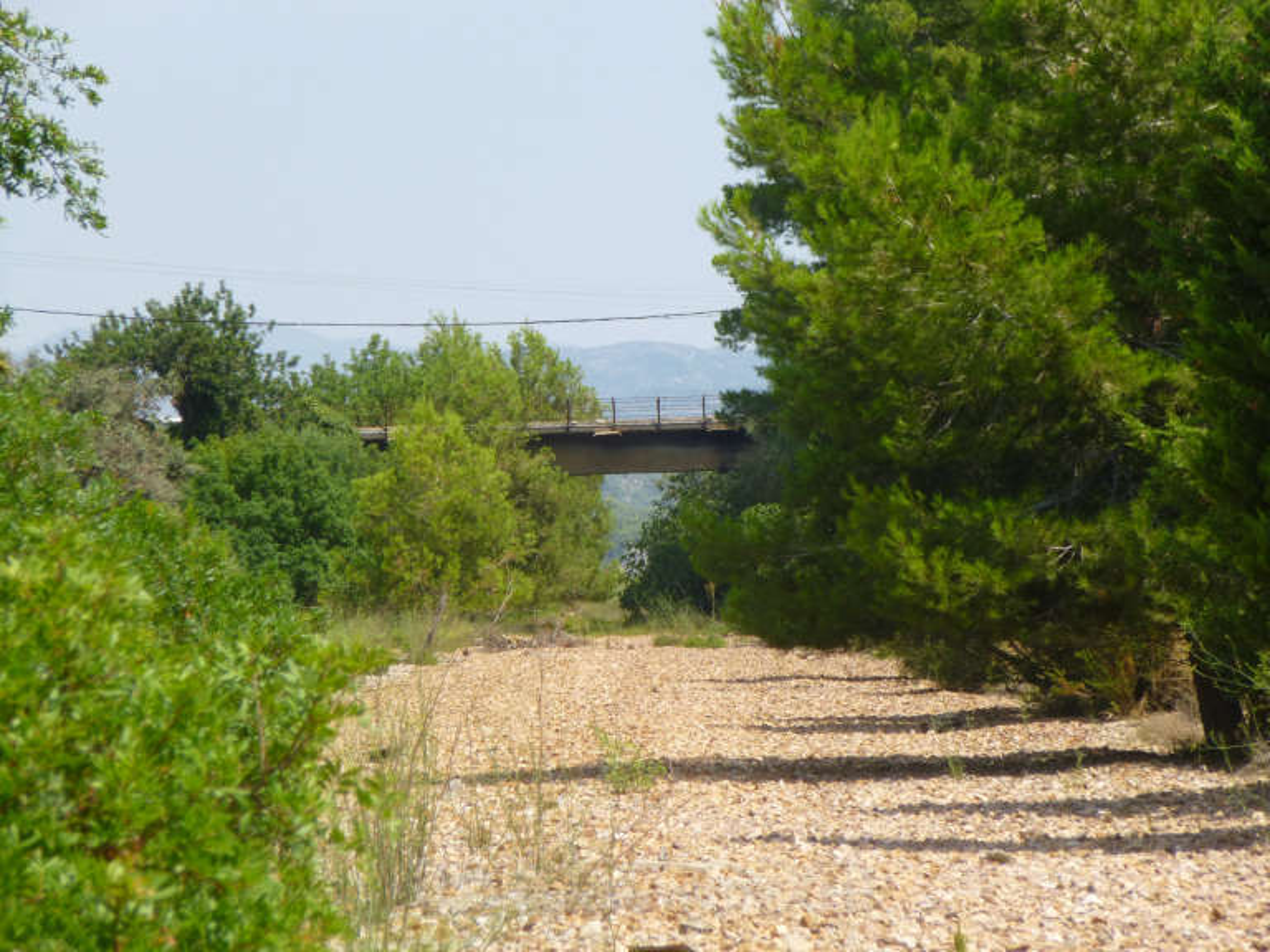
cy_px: 476
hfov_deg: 11.6
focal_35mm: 170
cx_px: 635
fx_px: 6237
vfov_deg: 8.7
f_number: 5.8
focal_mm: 30.4
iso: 100
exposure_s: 1/250
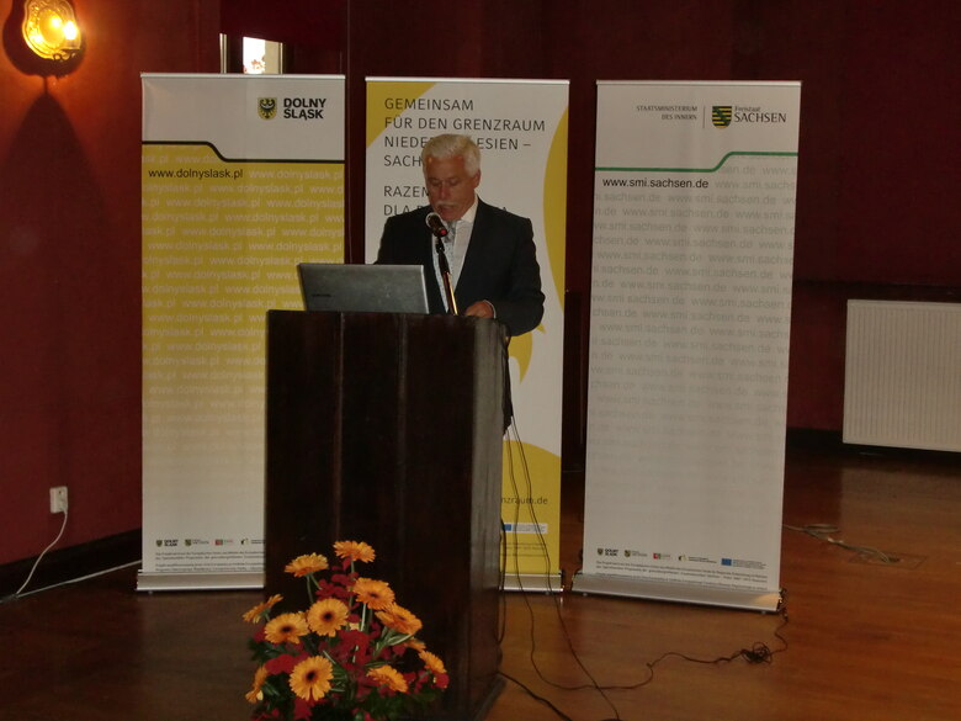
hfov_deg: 31.7
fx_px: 1693
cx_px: 480
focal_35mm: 61
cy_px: 360
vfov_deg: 24.0
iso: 400
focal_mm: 10.8
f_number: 3.8
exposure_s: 1/60
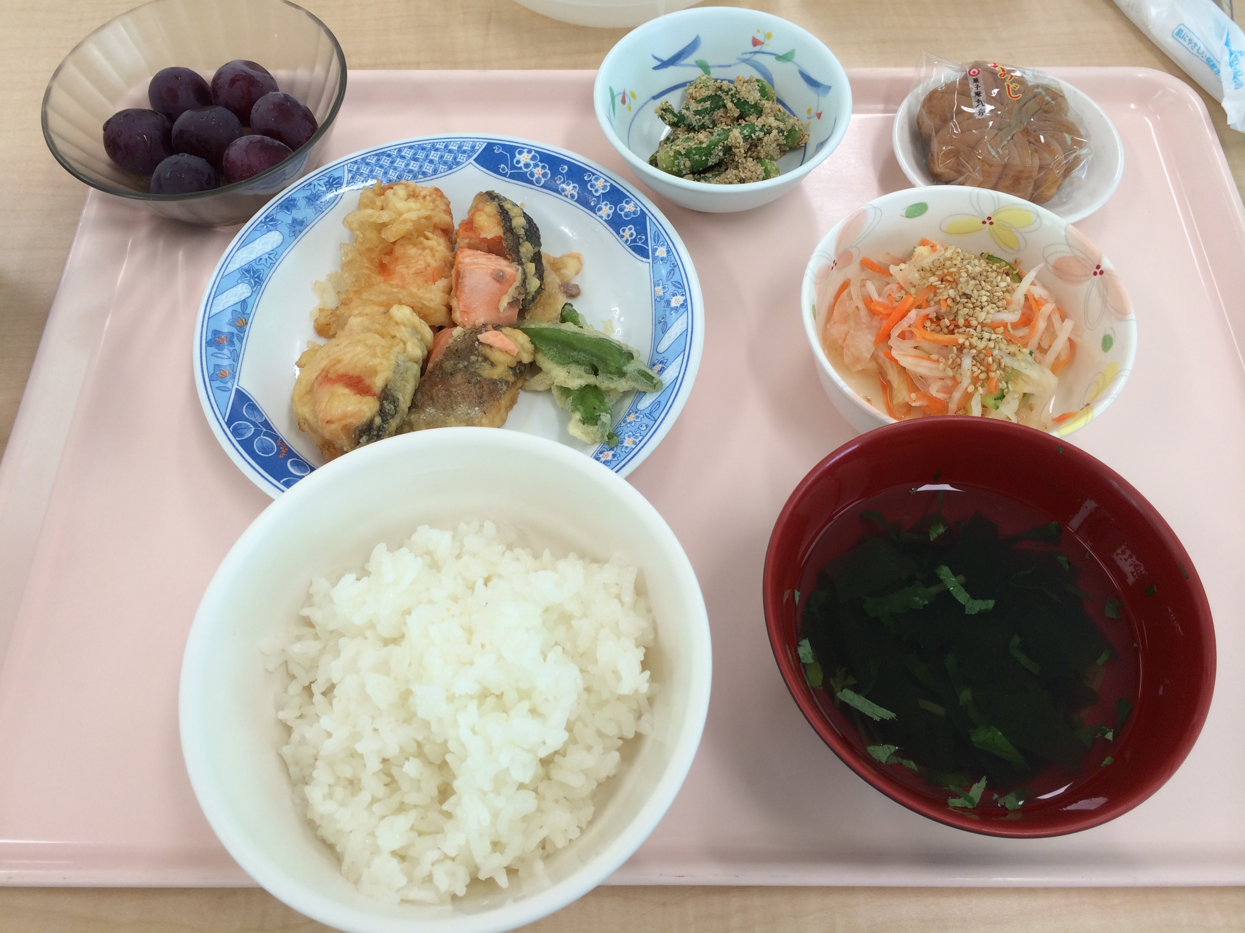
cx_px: 622
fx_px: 1079
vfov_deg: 46.8
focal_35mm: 30
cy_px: 466
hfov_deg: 60.0
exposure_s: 1/60
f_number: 2.2
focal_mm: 4.12
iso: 40
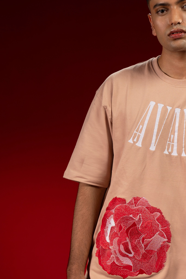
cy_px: 288
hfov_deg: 8.4
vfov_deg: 12.4
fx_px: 1271
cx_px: 150
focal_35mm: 164
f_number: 5
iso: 100
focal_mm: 66
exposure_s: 1/200
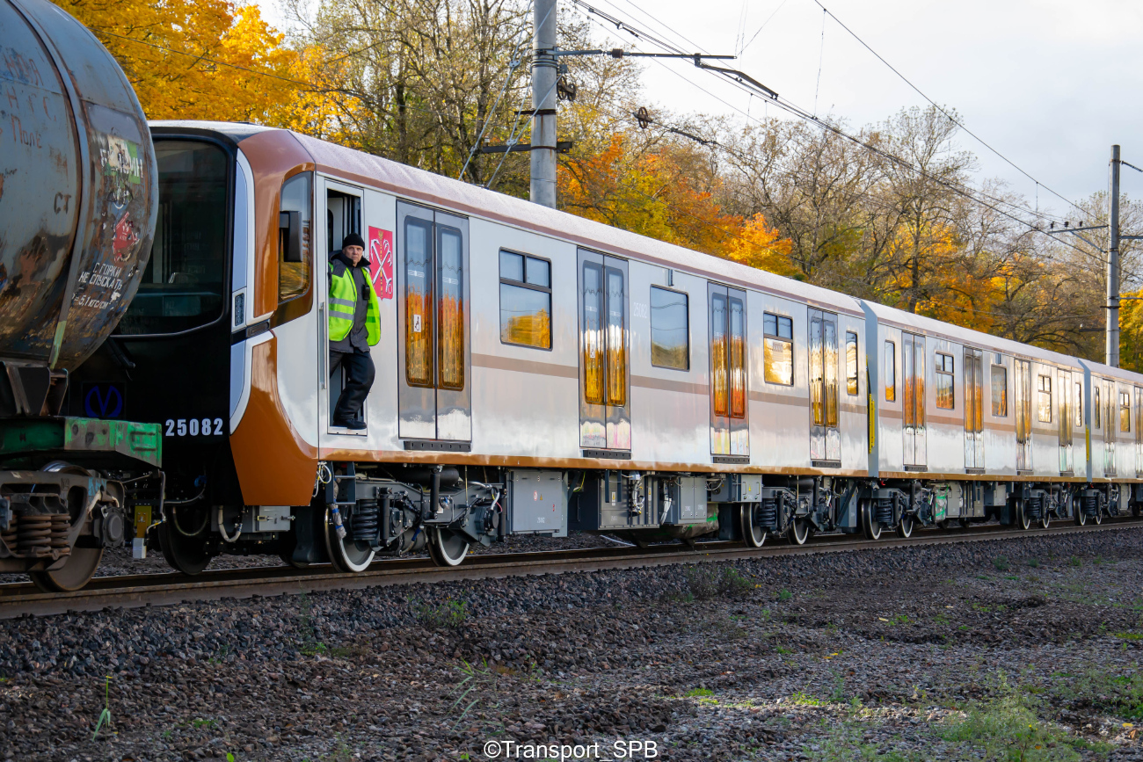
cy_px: 381
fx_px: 2477
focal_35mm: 78
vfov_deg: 17.5
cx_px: 572
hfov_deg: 26.0
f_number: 5
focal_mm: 52
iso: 400
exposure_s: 1/400
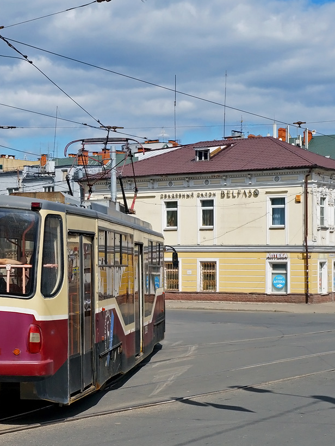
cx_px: 17
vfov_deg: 31.2
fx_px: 800
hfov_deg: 22.9
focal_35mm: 62
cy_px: 221
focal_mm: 28
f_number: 8
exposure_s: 1/1000
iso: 200
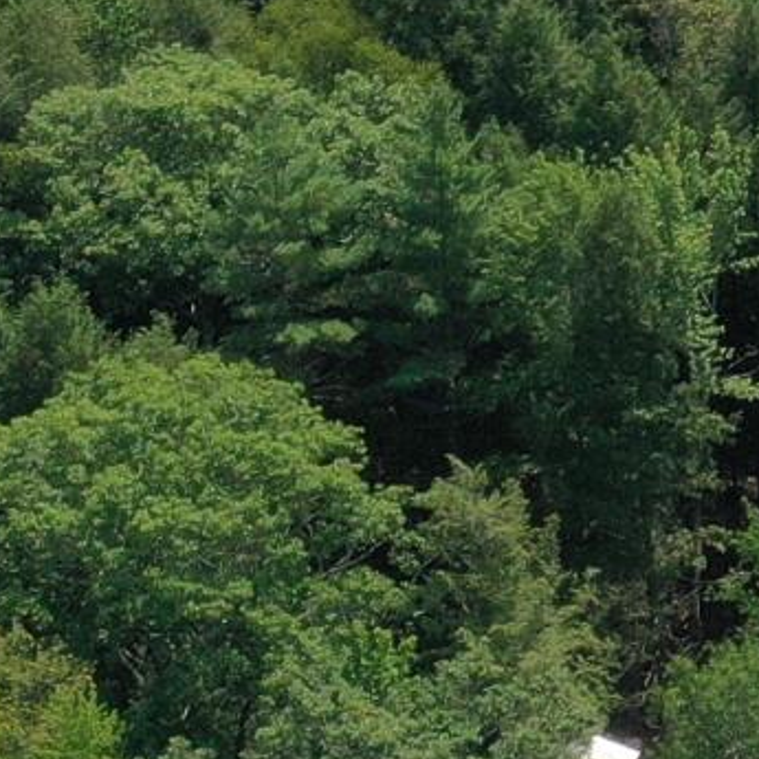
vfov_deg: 8.0
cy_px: -836
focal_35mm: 207
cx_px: 1549
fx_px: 5135
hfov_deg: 8.0
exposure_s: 1/500
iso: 100
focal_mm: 10.26
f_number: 6.3
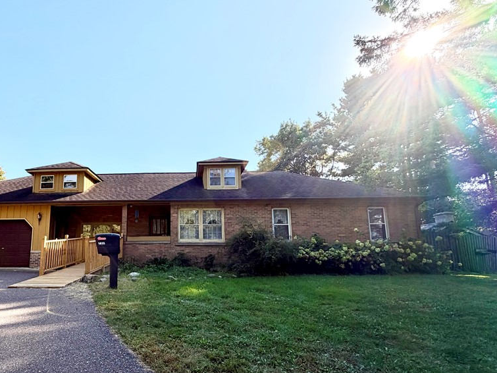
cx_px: 176
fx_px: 273
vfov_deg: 68.1
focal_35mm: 19
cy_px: 221
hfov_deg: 82.5
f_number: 2.2
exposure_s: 1/770
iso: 40
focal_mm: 2.22
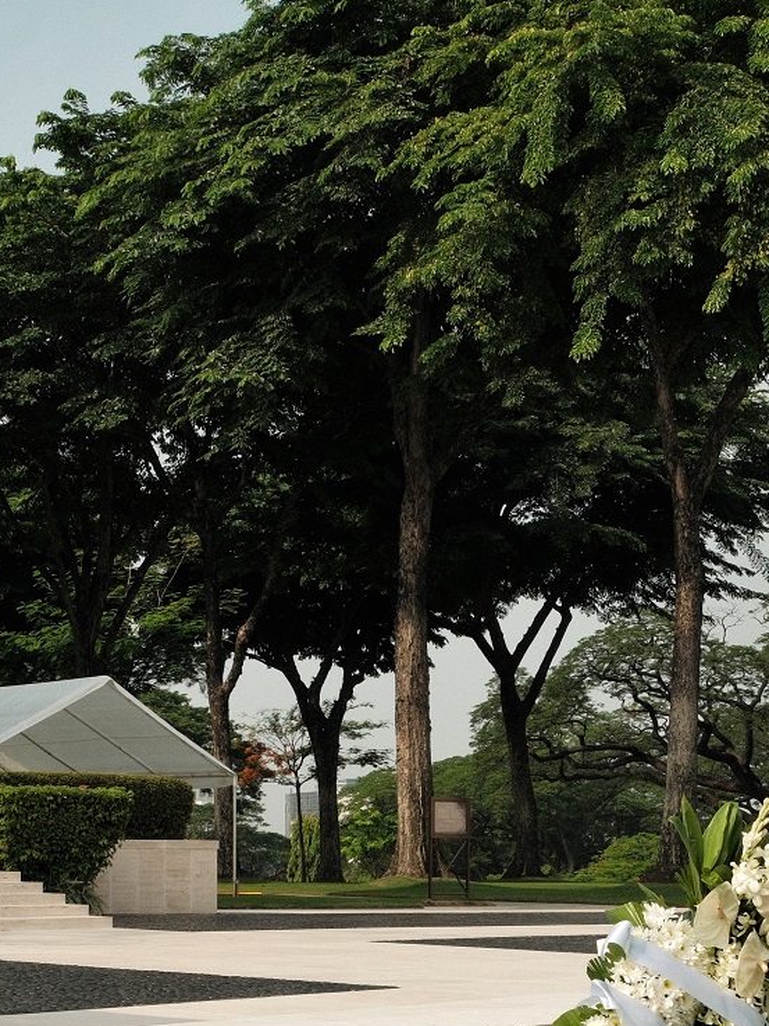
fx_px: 2045
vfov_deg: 27.5
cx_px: 234
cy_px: 842
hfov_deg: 21.2
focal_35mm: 69
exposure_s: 1/450
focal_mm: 16
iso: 125
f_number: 5.6
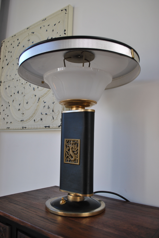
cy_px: 119
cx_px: 80
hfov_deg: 43.7
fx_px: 198
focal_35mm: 30
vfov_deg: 61.9
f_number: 5
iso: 200
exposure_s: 1/100
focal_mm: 20
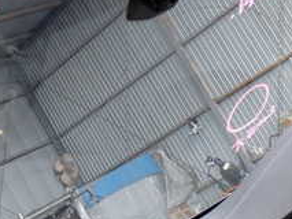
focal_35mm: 90
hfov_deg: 21.7
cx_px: 96
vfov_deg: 16.4
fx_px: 760
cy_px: 83
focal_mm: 5.79
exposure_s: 1/80
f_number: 3.2
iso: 100
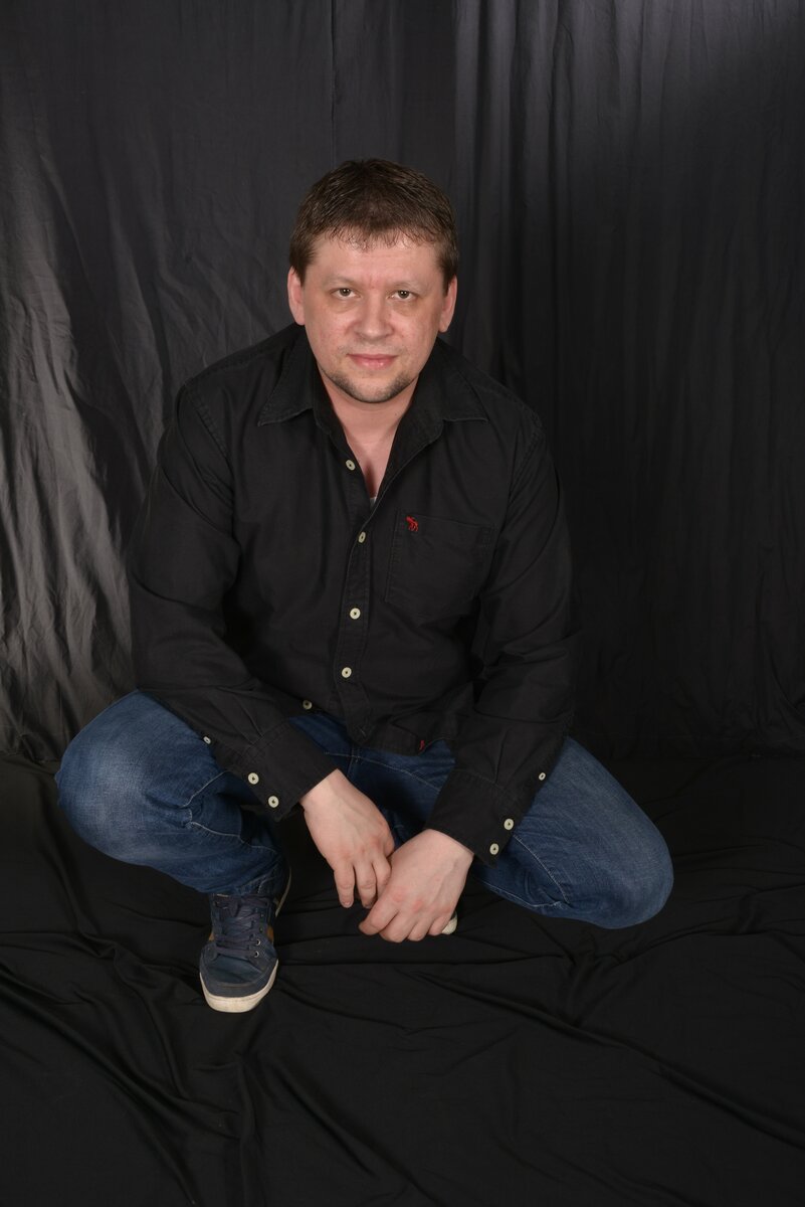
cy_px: 604
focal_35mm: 48
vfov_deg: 41.1
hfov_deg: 28.1
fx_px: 1608
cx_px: 402
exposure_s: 1/125
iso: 200
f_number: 14
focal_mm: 48
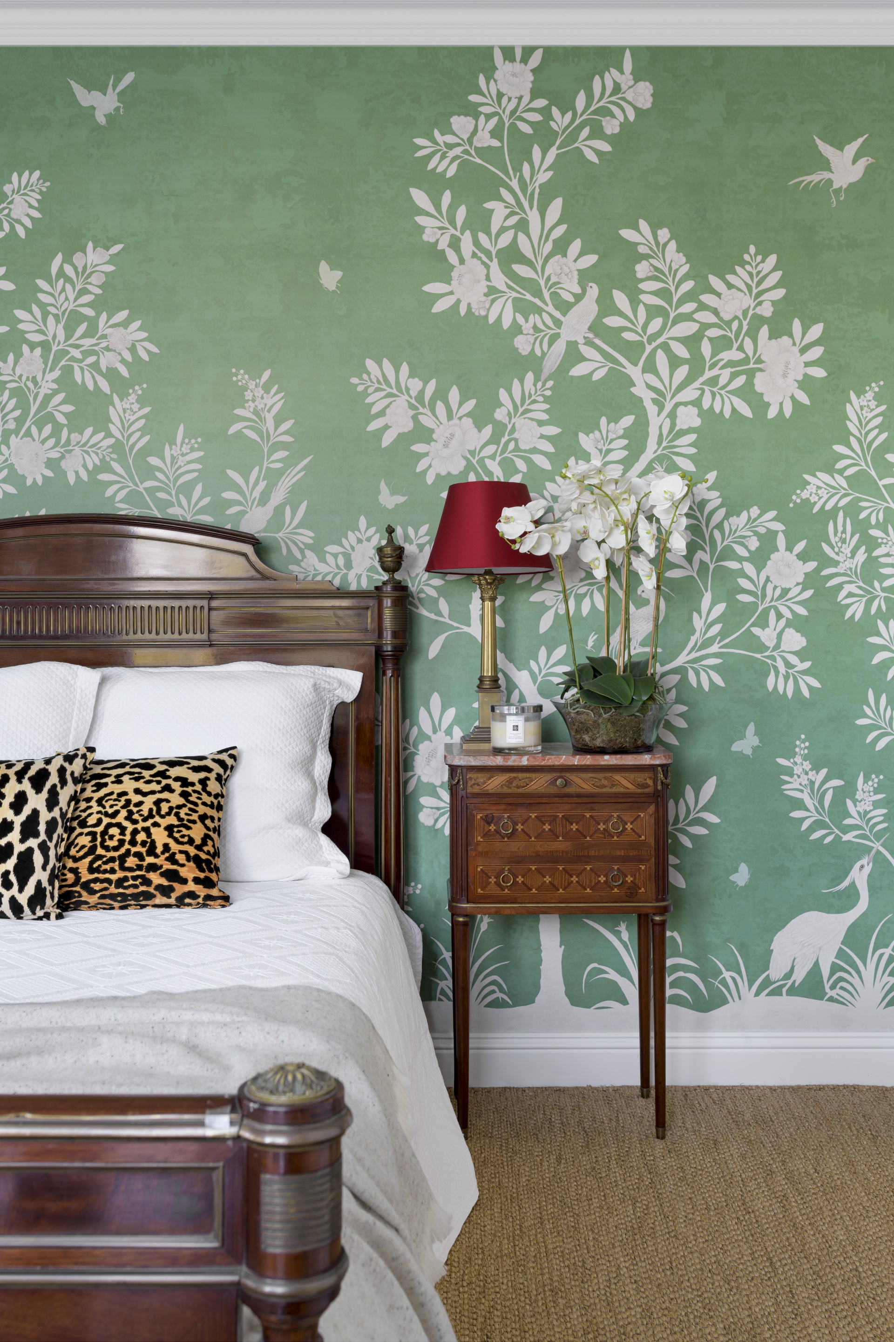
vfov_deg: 54.4
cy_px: 671
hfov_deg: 37.8
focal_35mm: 35
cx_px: 447
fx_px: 1304
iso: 100
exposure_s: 1/4
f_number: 8
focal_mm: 35
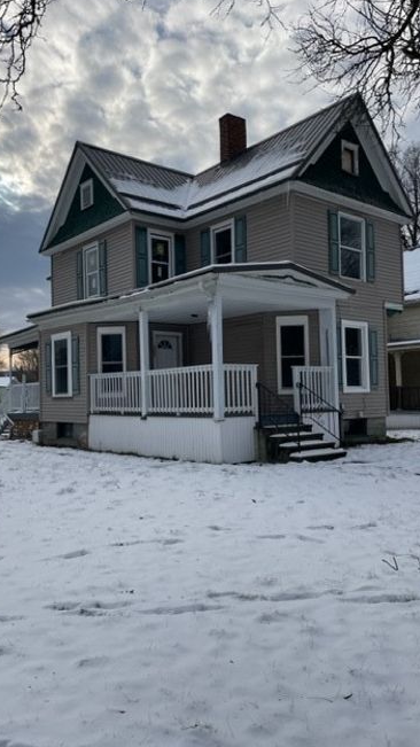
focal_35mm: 29
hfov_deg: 40.1
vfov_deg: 66.1
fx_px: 574
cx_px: 180
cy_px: 377
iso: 32
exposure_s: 1/4831
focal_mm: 4.2
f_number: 1.6
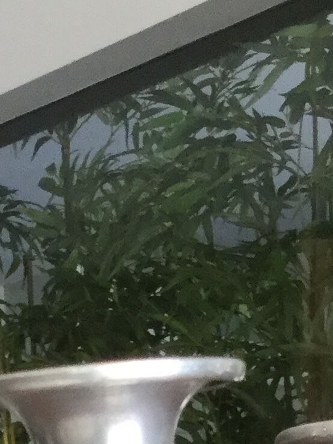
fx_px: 1758
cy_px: 969
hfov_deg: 10.7
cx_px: -5
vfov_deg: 12.2
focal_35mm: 137
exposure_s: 1/33
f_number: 2.4
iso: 40
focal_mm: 3.3
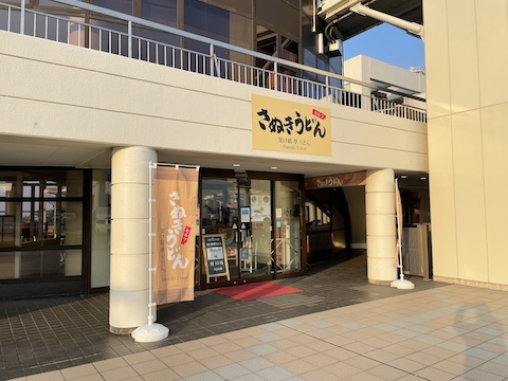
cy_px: 190
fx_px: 382
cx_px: 254
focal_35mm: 26
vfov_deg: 53.1
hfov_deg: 67.3
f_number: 1.6
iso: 32
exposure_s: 1/1689
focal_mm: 4.2
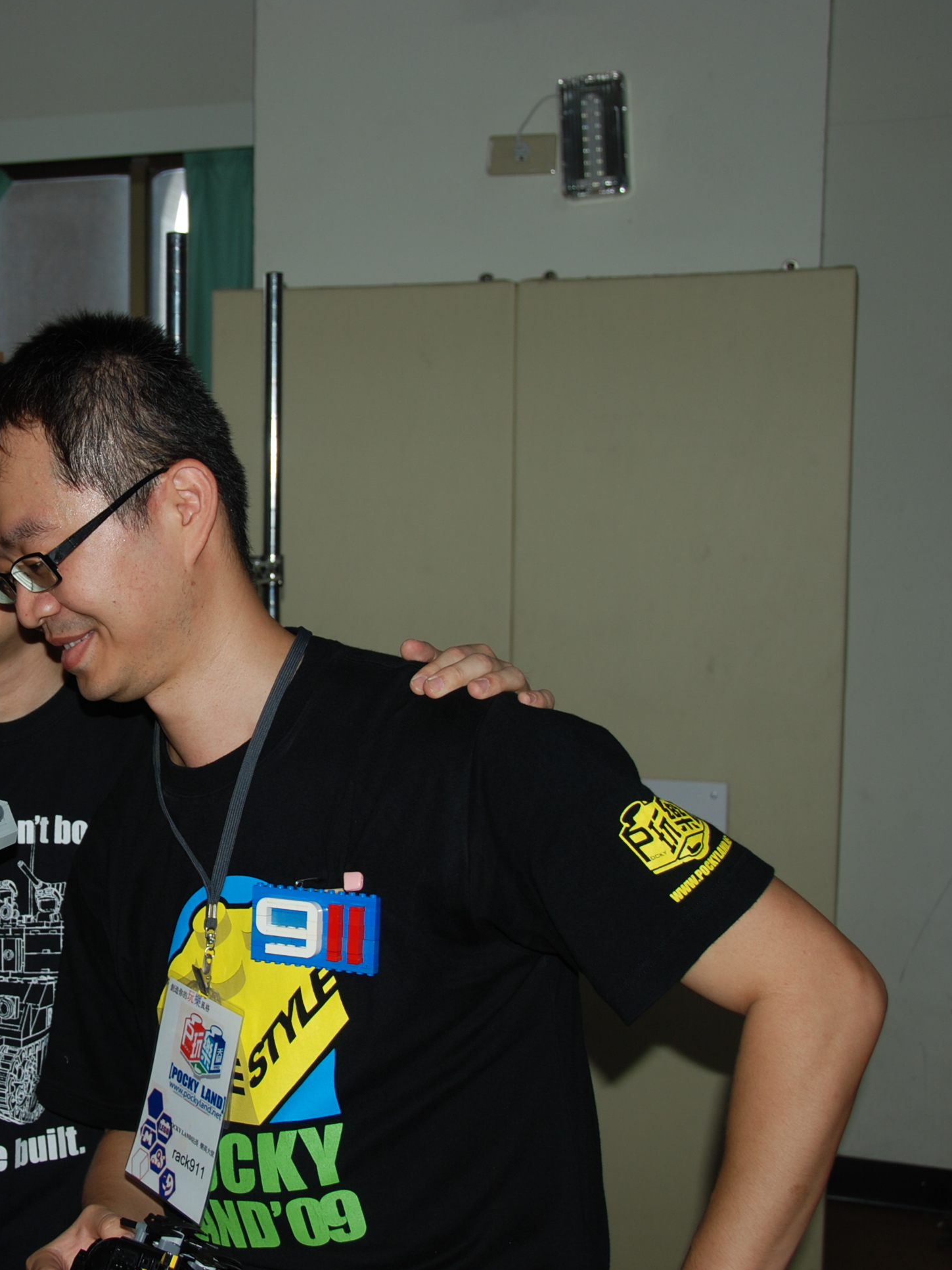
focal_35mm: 52
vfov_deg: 36.8
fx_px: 1907
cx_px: 77
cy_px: 633
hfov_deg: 27.0
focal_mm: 24
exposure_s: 1/60
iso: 100
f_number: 4
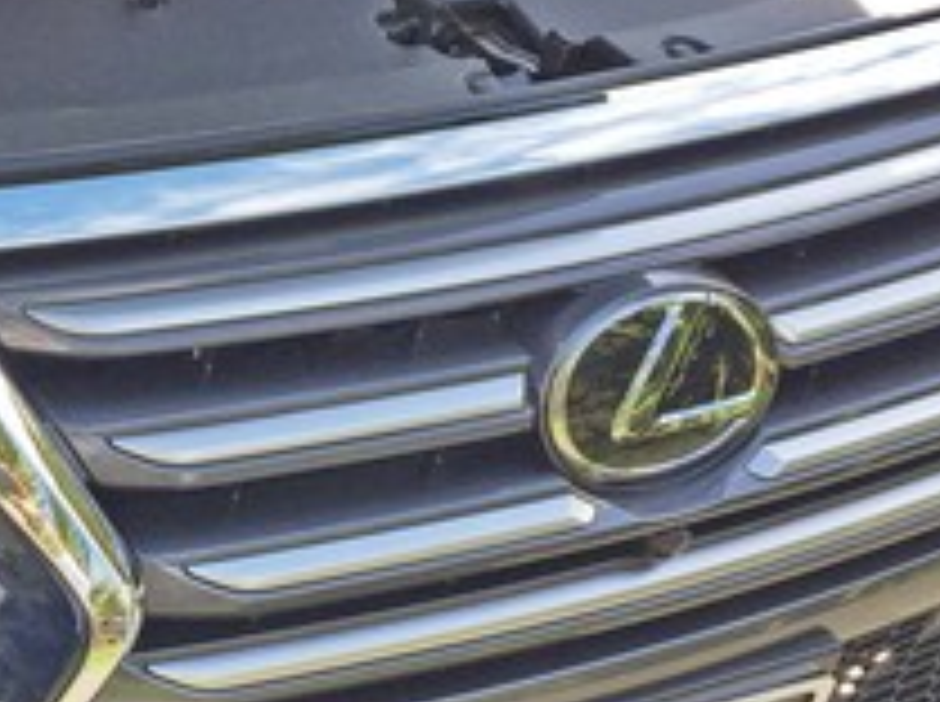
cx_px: -22
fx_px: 2413
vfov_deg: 16.5
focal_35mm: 89
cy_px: 292
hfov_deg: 21.2
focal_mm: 4.15
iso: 32
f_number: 2.2
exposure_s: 1/434
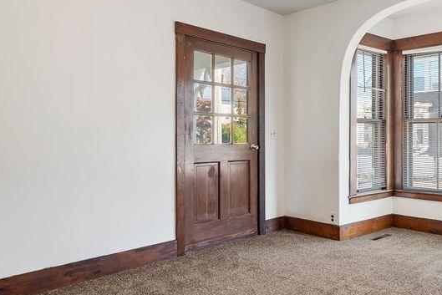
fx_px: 381
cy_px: 145
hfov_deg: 57.3
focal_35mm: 31
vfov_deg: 42.3
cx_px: 331
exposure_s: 2.5
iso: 100
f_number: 9
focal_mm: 16
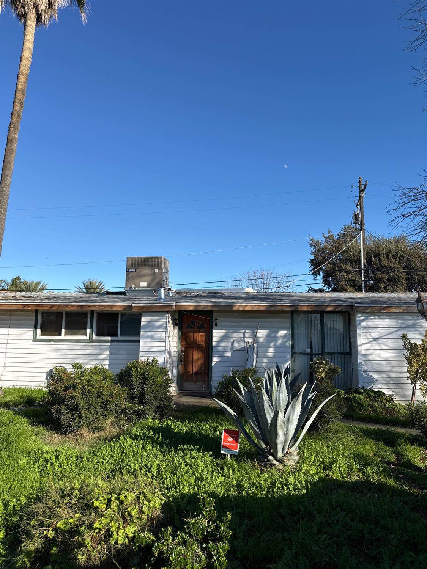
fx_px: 395
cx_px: 214
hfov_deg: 56.8
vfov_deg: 71.6
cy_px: 284
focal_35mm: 24
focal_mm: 6.76
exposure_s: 1/3953
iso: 80
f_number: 1.78
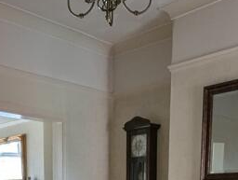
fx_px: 358
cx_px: 82
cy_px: 258
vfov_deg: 23.4
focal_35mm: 52
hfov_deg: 36.4
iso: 55
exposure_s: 1/26.2
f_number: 2.2
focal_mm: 1.95
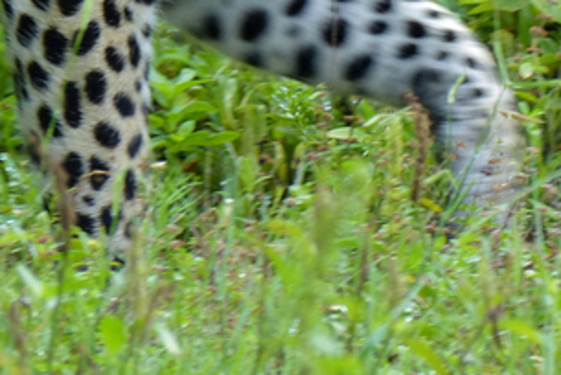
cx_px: 509
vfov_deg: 1.1
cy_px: -121
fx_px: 20121
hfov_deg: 1.6
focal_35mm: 1290
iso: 200
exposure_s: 1/100
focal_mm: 81.3
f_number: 2.8
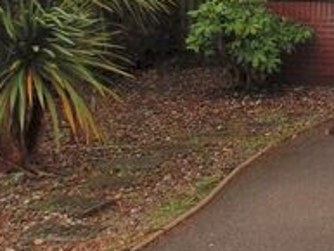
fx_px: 840
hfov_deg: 19.6
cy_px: -117
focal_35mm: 87
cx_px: 498
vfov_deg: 15.7
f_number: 3.1
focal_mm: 4.3
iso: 80
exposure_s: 1/250
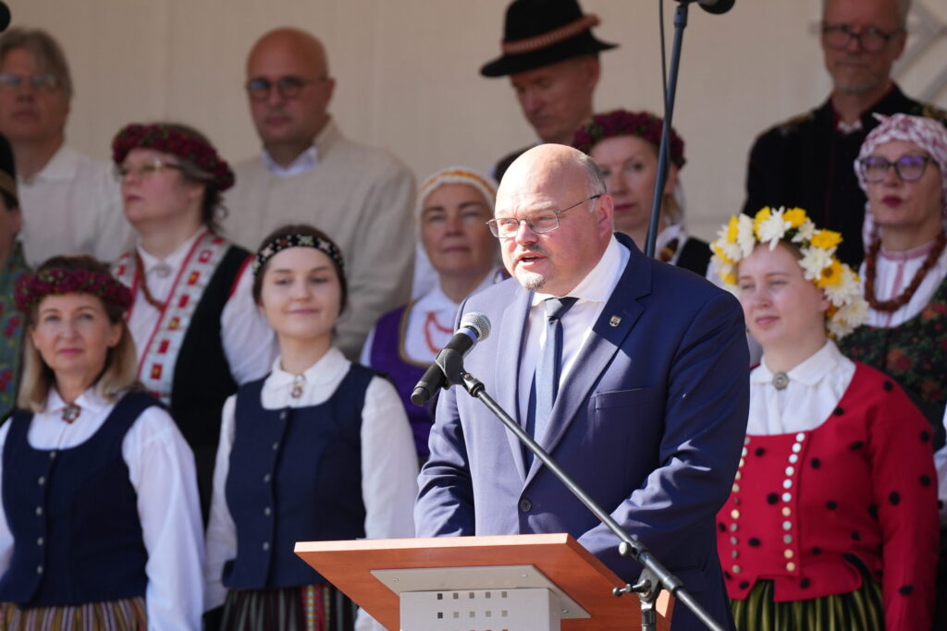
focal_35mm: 300
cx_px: 474
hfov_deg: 6.9
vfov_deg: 4.6
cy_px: 316
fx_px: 7892
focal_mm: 200
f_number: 3.5
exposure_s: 1/3200
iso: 800
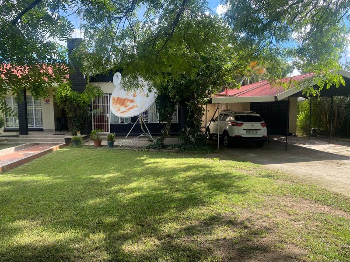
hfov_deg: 67.3
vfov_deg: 53.1
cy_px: 131
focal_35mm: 26
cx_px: 175
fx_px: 263
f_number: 1.8
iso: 32
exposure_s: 1/582
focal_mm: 4.25
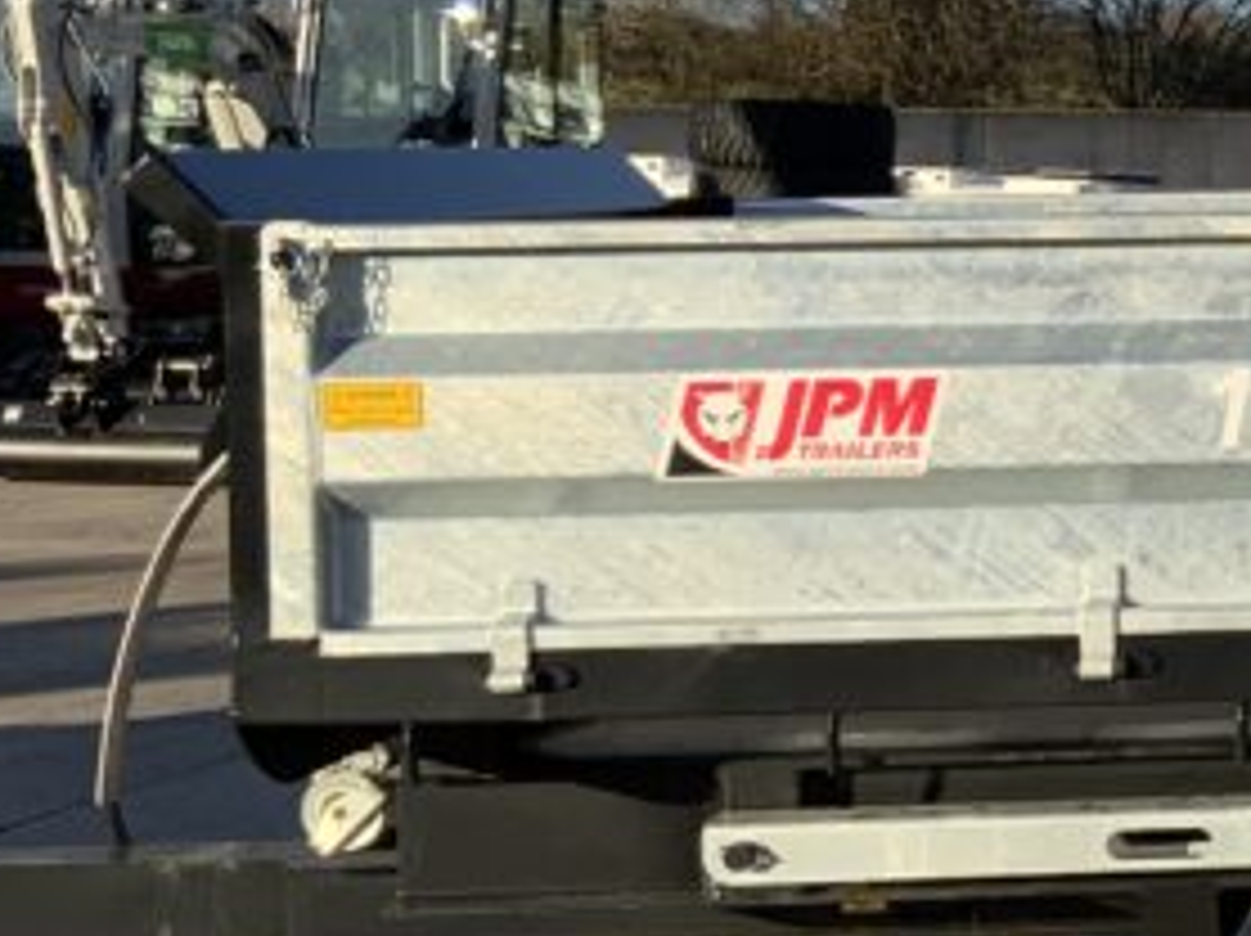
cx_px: 1944
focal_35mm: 107
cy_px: 261
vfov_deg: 13.8
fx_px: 3864
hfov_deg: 16.5
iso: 16
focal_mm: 3
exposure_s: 1/1342
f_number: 1.8
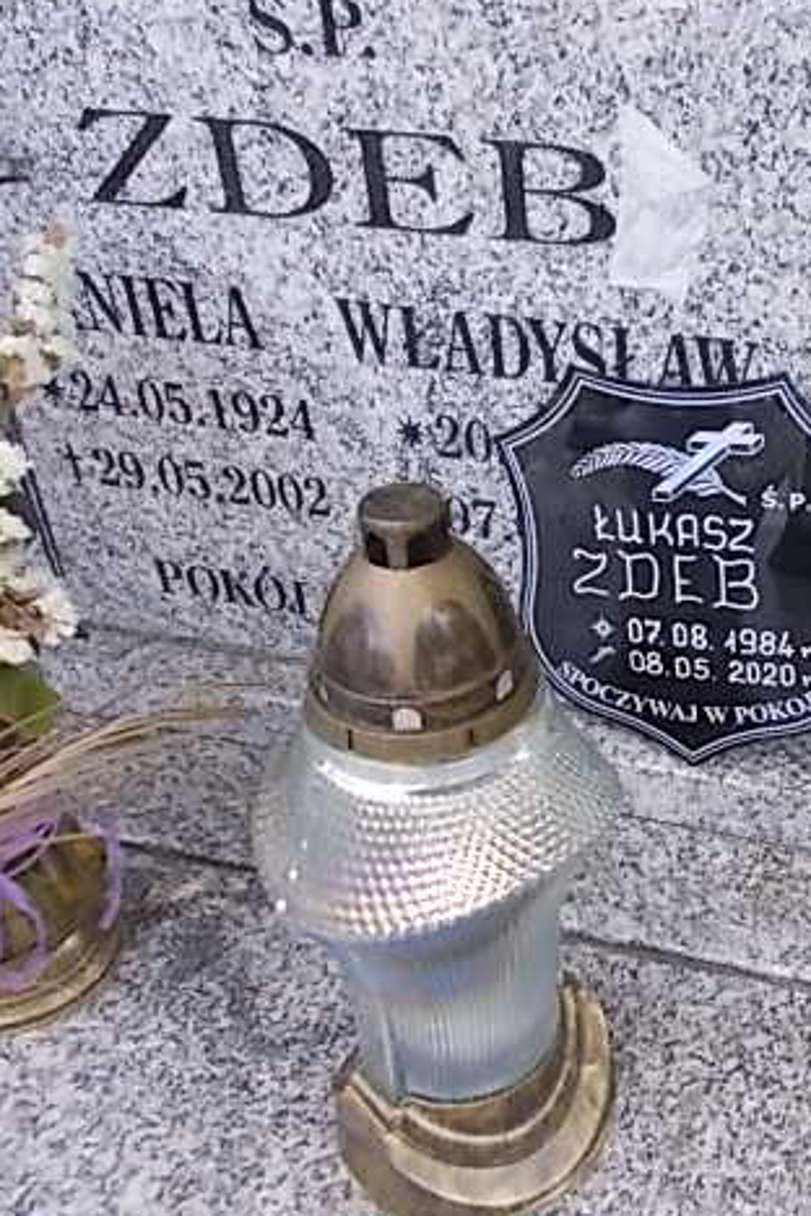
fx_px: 1250
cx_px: 702
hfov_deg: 34.3
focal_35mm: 37
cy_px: 608
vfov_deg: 51.9
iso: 80
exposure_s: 1/100
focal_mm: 4.6
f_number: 3.2
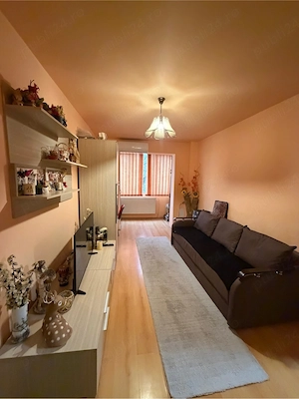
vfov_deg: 102.1
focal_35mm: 14
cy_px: 200
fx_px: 161
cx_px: 150
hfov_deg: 85.7
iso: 1250
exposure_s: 1/50
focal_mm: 2.22
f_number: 2.2
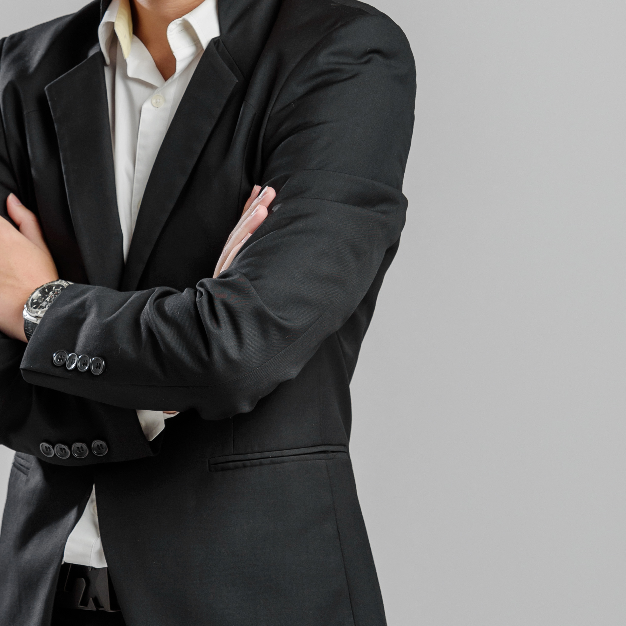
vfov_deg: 5.3
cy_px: 302
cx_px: 157
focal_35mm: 333
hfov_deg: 5.3
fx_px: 6813
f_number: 6.3
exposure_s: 1/160
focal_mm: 160
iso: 100
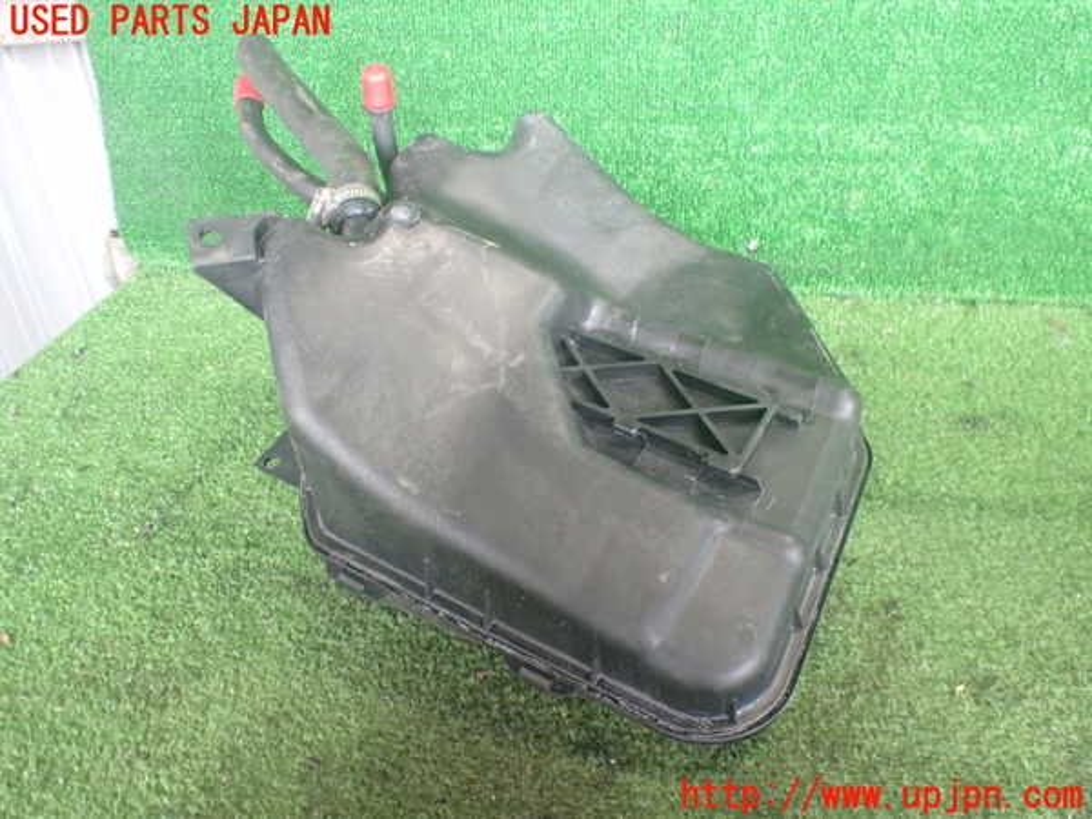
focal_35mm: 30
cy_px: 410
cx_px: 546
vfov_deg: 46.8
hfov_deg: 60.0
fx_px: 946
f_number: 2.3
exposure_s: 1/80
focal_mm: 5.4
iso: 800
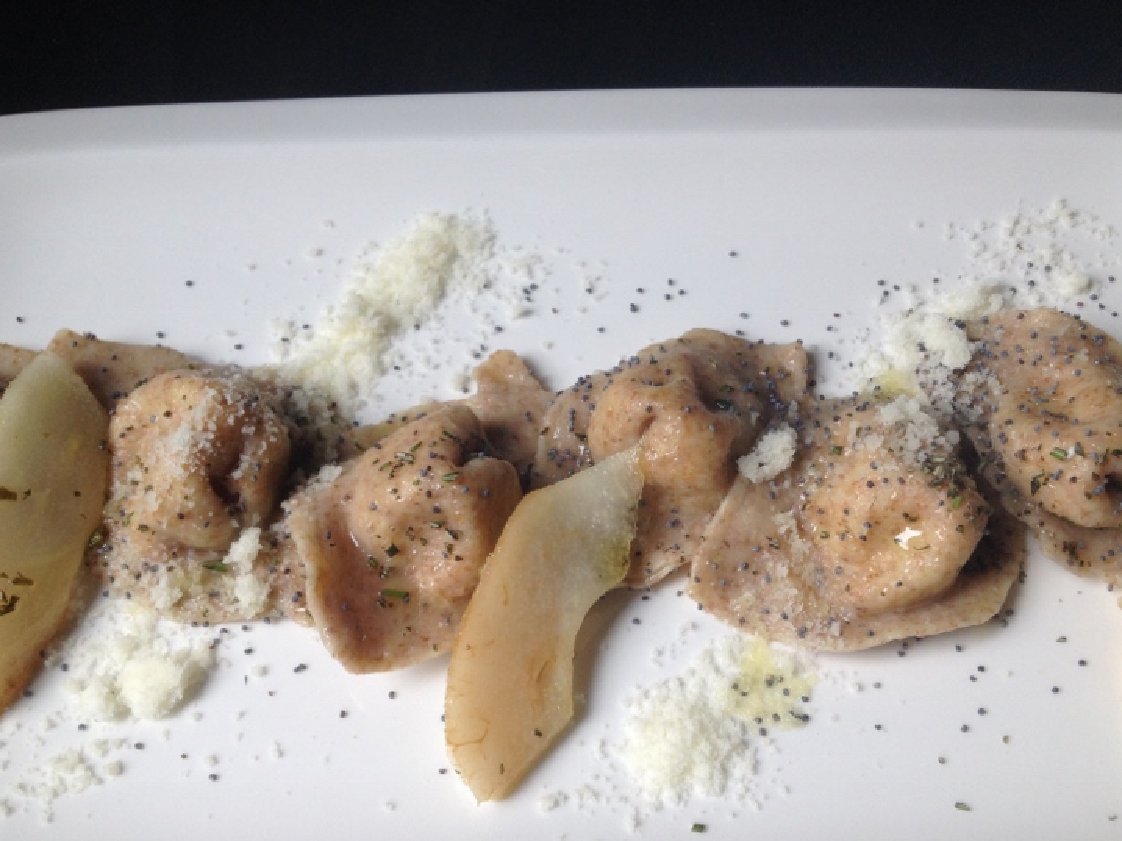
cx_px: 569
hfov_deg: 47.9
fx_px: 1264
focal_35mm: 39
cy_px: 467
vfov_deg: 36.8
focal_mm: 4.28
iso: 64
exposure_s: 1/120
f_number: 2.4
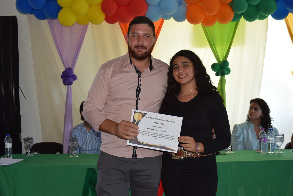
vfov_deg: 29.0
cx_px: 146
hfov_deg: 42.3
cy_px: 98
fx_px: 379
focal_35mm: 46
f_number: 5.6
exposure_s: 1/125
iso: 720
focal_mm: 31
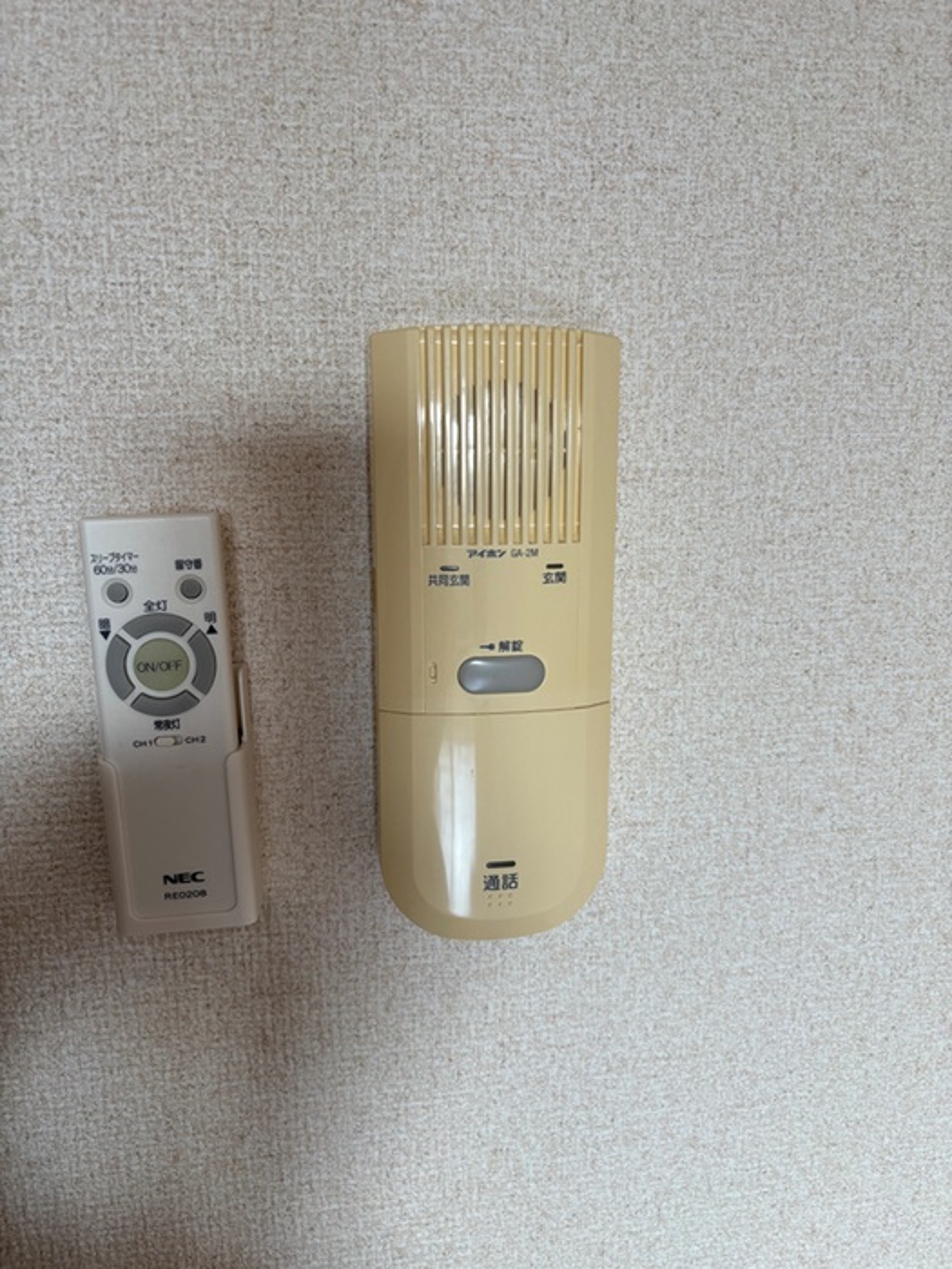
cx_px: 476
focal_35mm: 26
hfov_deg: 53.1
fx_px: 953
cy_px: 634
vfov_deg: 67.3
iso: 64
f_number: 1.6
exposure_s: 1/120
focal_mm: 5.96
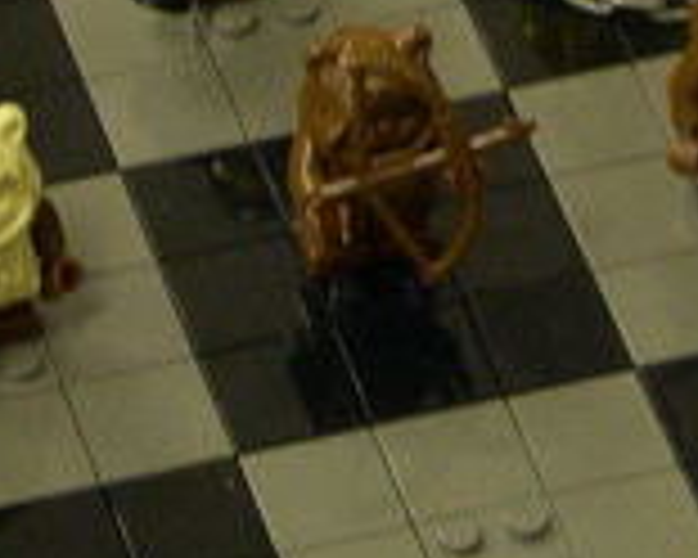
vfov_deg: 4.6
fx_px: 6962
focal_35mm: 337
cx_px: 1027
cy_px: -50
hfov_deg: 5.7
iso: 400
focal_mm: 14.2
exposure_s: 1/23.1
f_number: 3.7
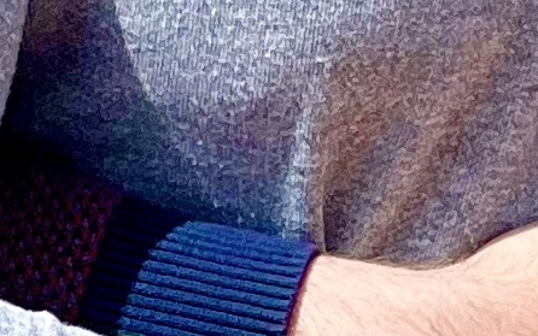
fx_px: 10823
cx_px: 400
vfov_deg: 1.8
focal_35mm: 738
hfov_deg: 2.8
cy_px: -717
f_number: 2.8
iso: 32
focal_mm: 9
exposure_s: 1/585
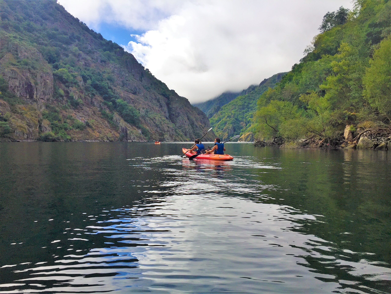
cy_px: 147
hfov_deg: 61.7
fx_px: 328
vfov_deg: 48.2
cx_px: 196
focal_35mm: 29
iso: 32
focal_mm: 4.15
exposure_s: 1/2198
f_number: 2.2
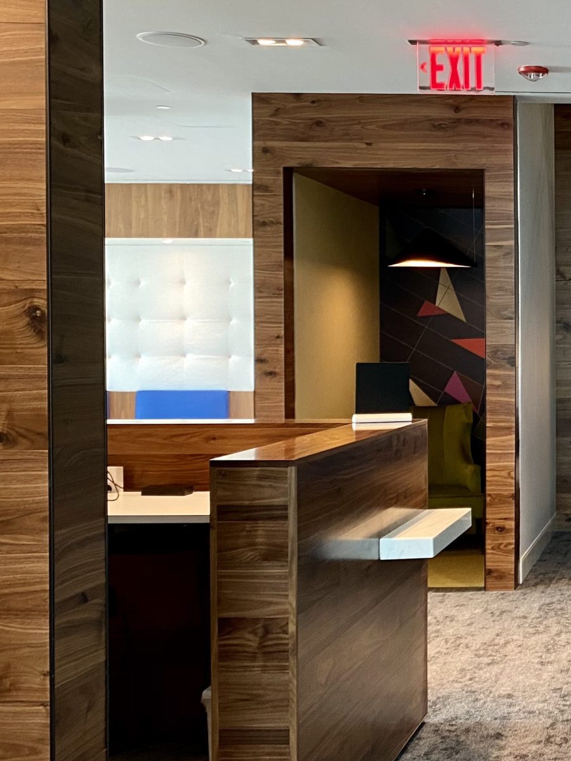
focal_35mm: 55
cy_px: 362
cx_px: 727
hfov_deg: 23.7
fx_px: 1209
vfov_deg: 34.9
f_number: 1.8
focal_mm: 4.25
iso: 200
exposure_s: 1/60
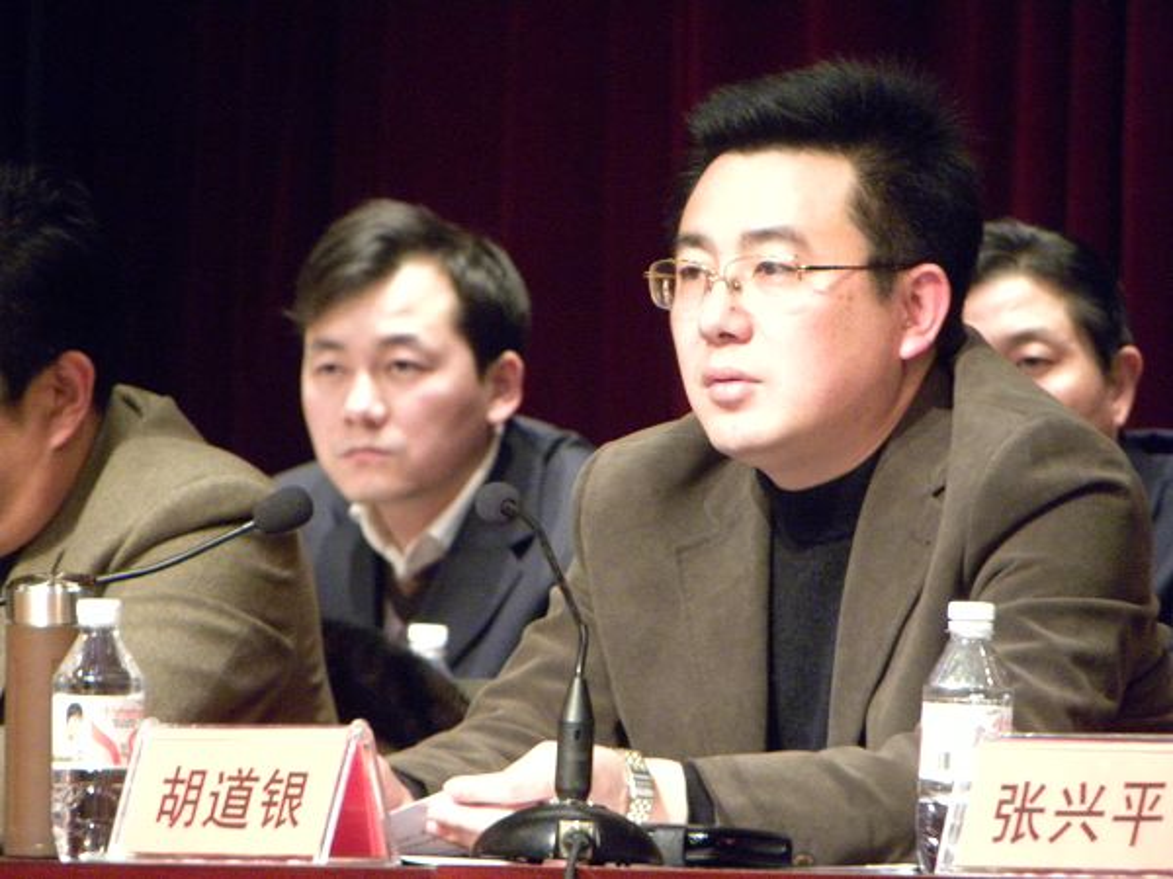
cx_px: 586
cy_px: 440
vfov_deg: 2.4
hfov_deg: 3.2
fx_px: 21145
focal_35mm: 624
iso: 736
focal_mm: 110.4
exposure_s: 1/8.9
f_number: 5
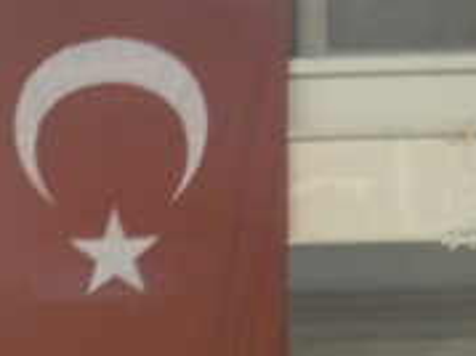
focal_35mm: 368
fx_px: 5057
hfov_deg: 5.4
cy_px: 507
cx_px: 37
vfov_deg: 4.0
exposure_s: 1/30
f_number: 4.5
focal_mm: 18.6
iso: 400
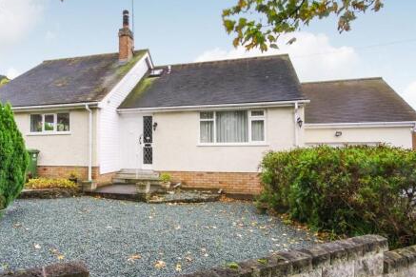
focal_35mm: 24
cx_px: 158
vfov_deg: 53.1
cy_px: 131
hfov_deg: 72.6
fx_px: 277
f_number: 11
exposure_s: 1/40
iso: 400
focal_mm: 11
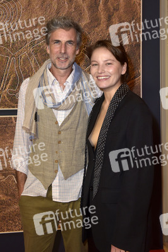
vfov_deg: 50.7
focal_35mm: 38
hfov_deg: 35.0
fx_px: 266
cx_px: 84
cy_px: 126
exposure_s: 1/200
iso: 800
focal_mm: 38
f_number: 5.6
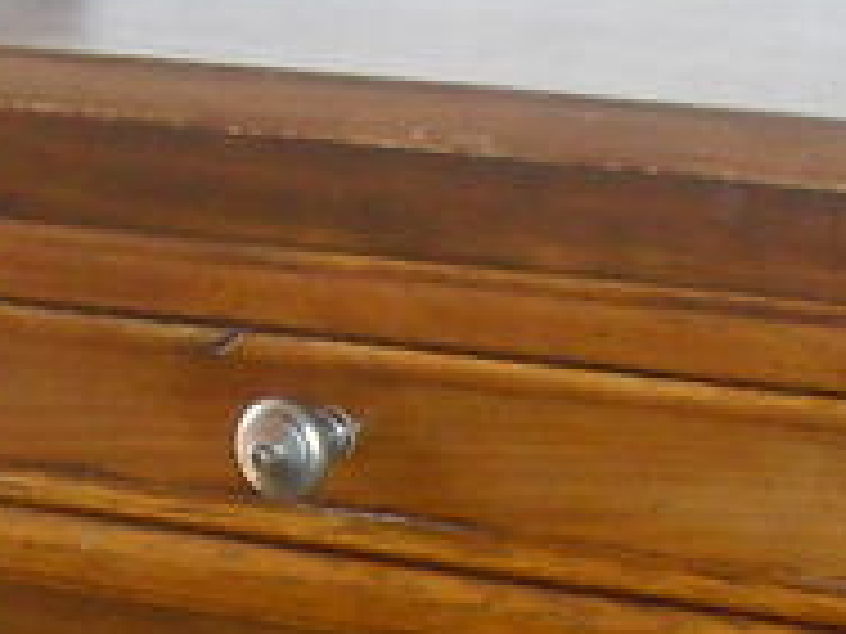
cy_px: 1228
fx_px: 4692
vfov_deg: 7.5
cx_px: 315
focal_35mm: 192
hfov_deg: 10.3
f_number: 3.1
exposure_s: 1/60
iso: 400
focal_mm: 6.3
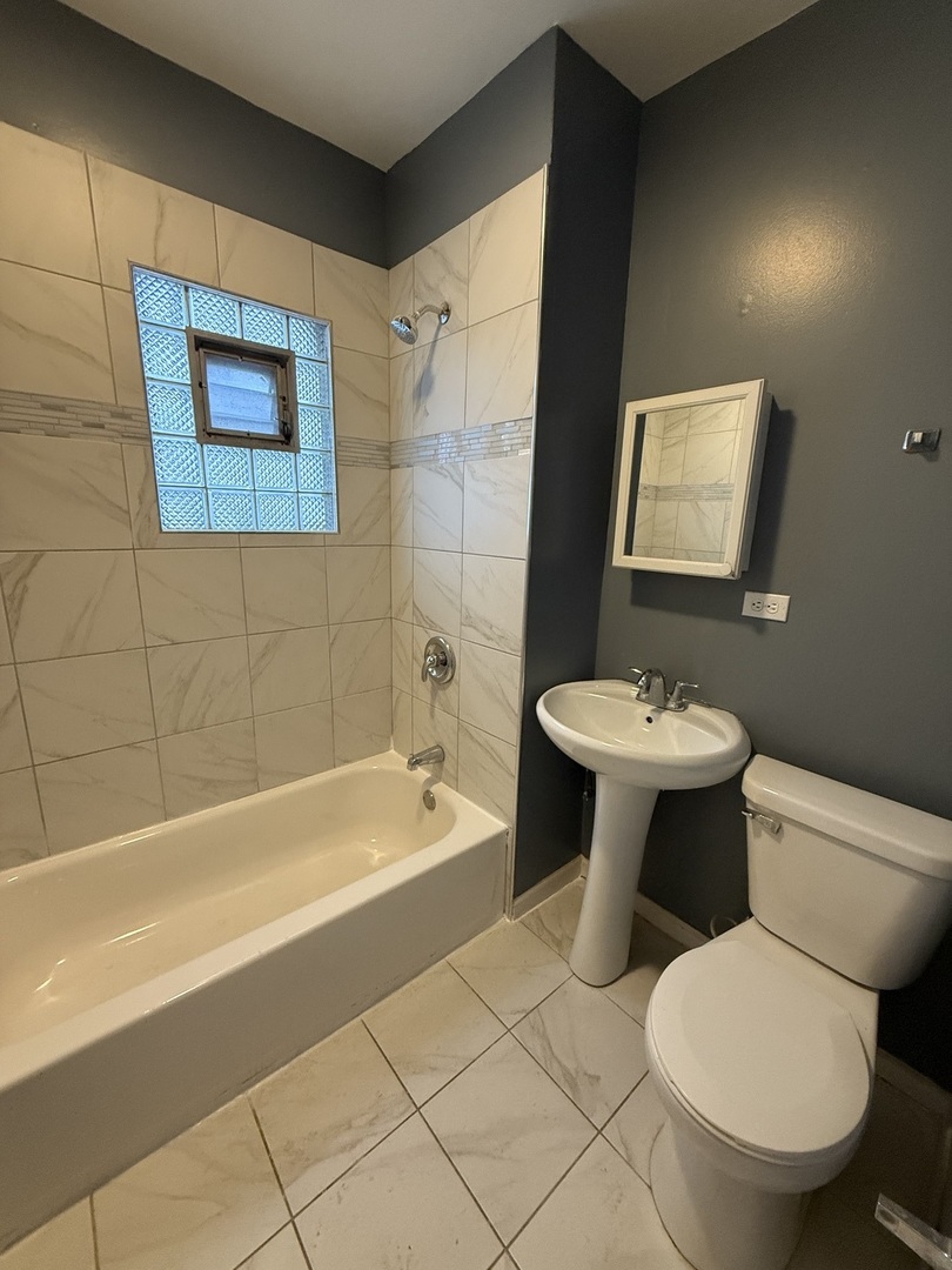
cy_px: 635
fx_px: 513
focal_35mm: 14
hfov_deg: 85.7
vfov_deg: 102.1
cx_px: 476
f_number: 2.2
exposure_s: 1/60
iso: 500
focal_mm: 2.22
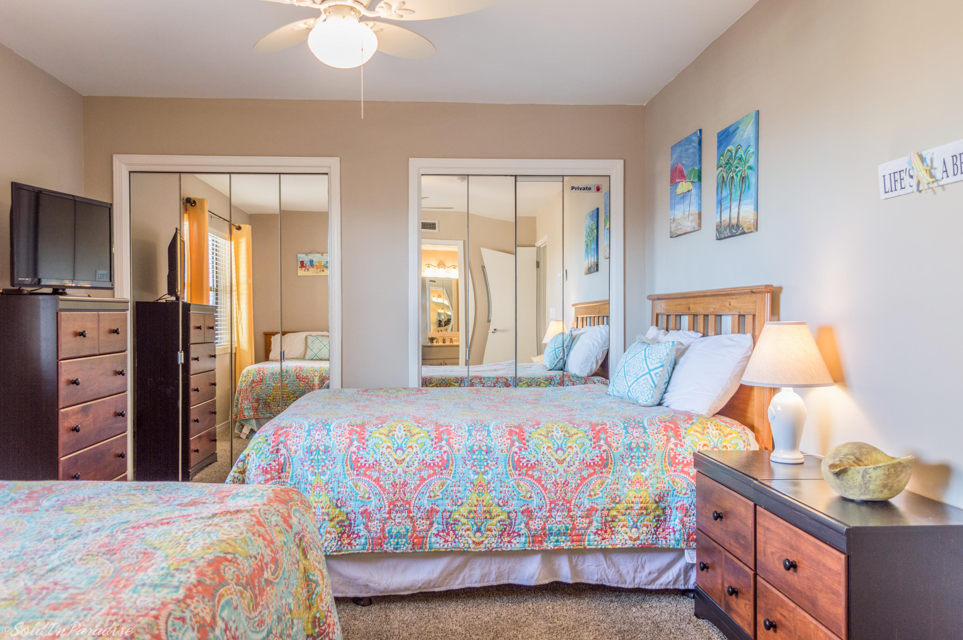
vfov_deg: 47.8
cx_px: 482
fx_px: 722
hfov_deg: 67.4
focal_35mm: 27
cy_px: 320
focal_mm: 18
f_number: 3.5
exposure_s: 1/20
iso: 200
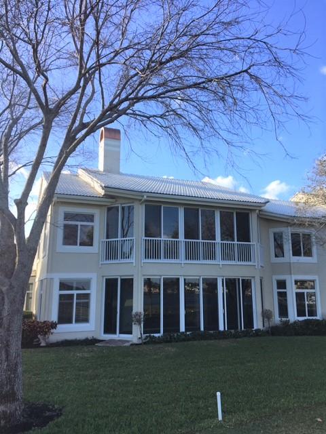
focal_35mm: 29
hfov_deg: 48.2
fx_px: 364
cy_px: 217
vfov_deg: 61.7
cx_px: 163
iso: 25
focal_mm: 4.15
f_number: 2.2
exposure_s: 1/777
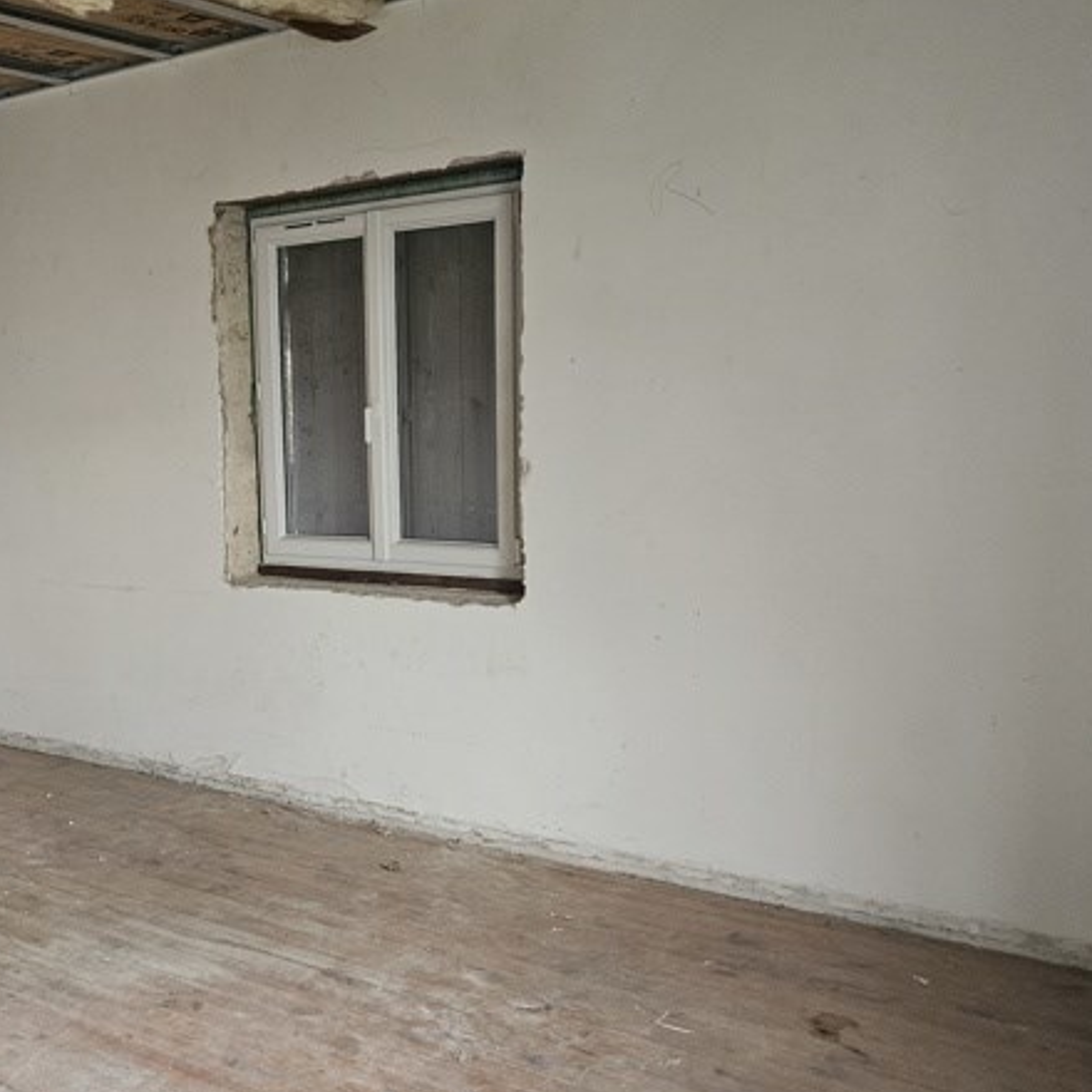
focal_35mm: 37
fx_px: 1321
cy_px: 563
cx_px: 208
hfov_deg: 42.8
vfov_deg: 44.9
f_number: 1.8
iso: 640
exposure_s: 1/142
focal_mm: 5.4
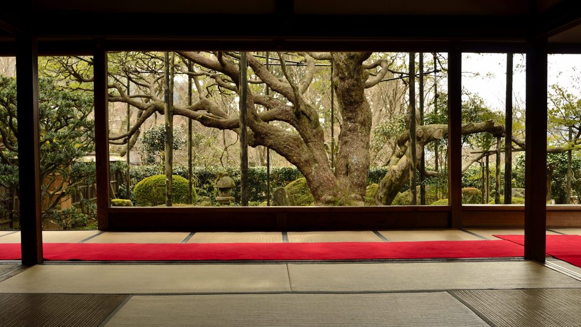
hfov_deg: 52.8
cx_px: 292
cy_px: 169
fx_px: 585
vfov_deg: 31.2
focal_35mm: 38
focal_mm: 24
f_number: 8
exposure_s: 1/30
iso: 100
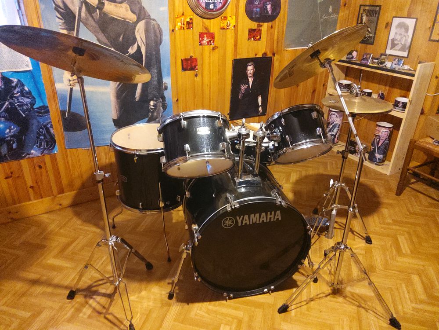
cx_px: 220
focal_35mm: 26
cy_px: 165
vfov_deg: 53.1
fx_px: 330
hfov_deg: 67.3
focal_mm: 3.08
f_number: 2
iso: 800
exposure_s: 1/17
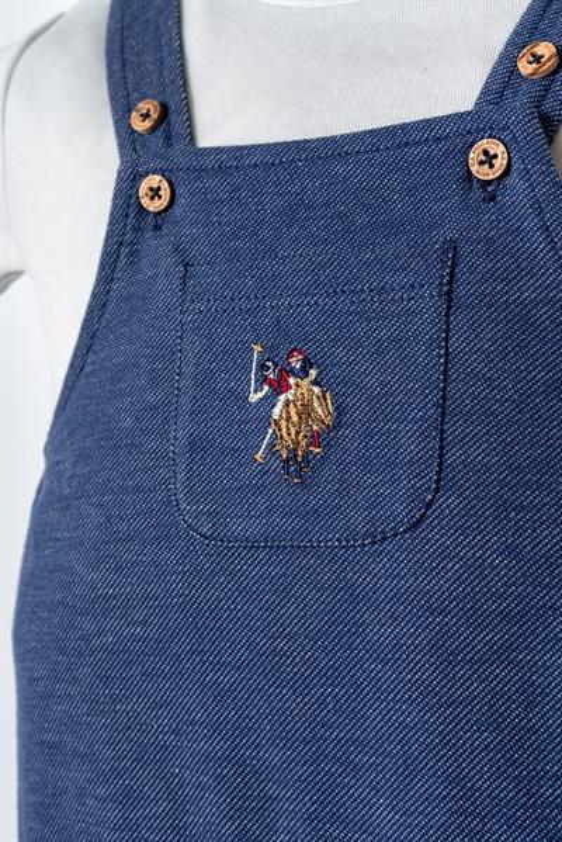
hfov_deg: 27.0
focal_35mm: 50
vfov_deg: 39.6
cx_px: 281
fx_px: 1169
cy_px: 421
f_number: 11
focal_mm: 50
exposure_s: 1/160
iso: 160
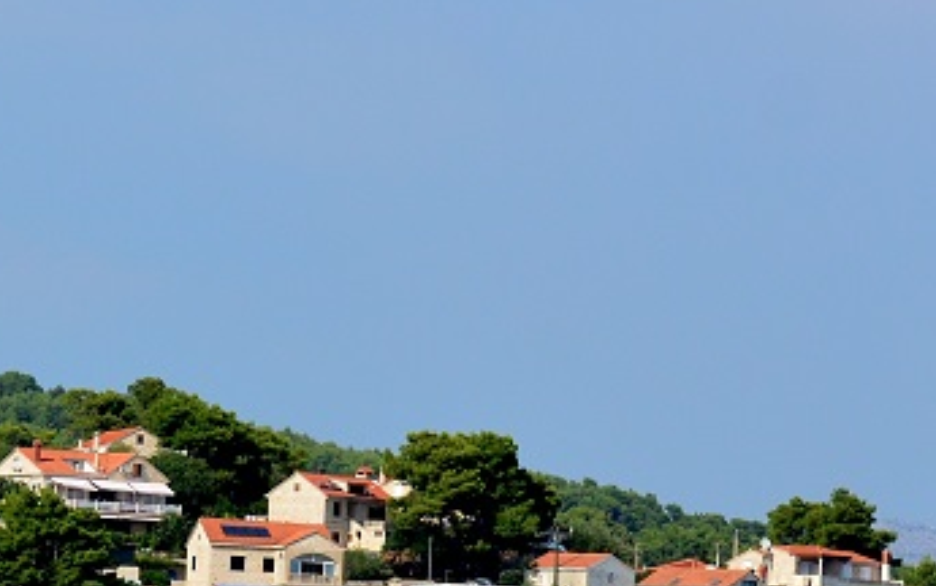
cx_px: 186
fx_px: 7886
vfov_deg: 4.2
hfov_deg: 6.8
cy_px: 693
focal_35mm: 309
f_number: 5.6
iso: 400
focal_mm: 70
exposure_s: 1/2500
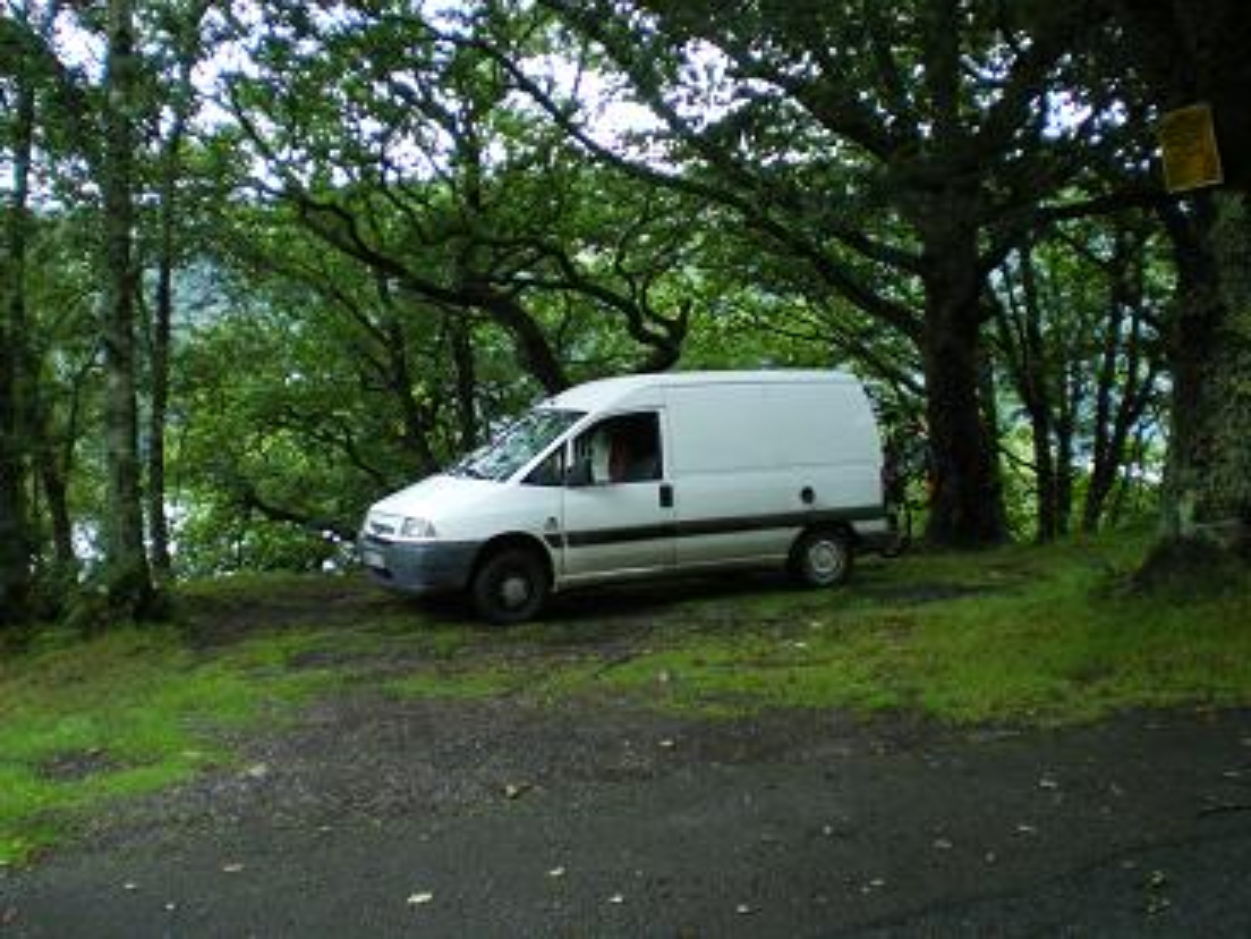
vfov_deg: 37.7
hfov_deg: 49.0
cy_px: 470
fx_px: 1373
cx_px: 626
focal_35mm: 38
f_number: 3.1
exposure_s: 1/30
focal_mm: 6.3
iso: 400
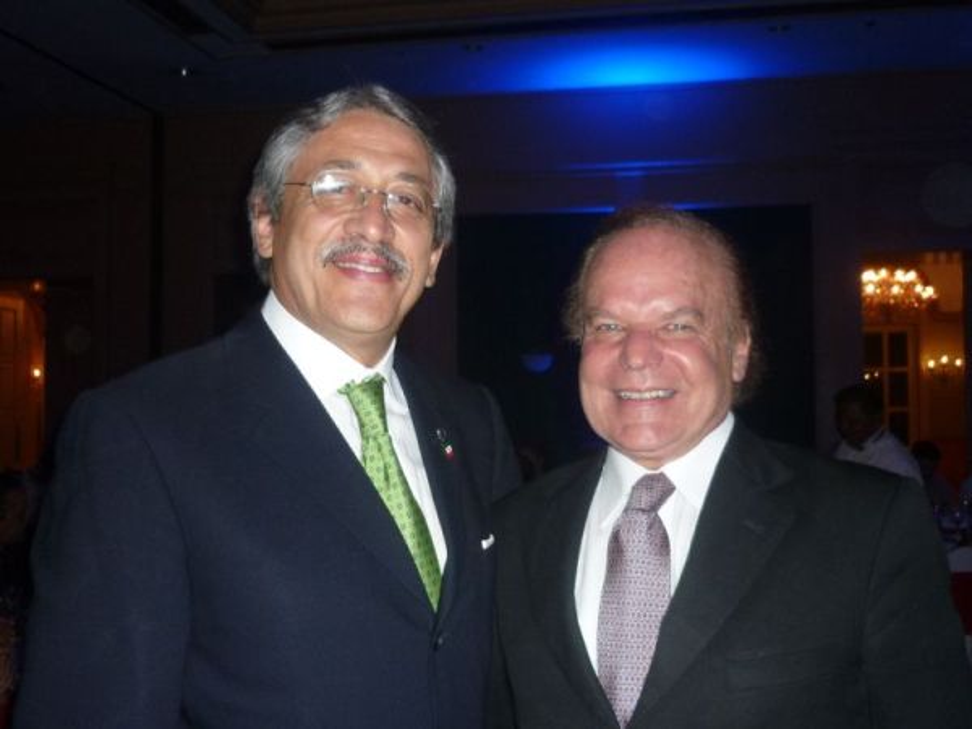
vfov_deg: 37.7
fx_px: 1067
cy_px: 364
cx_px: 486
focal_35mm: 38
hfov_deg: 49.0
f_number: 2.8
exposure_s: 1/30
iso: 100
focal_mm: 5.5
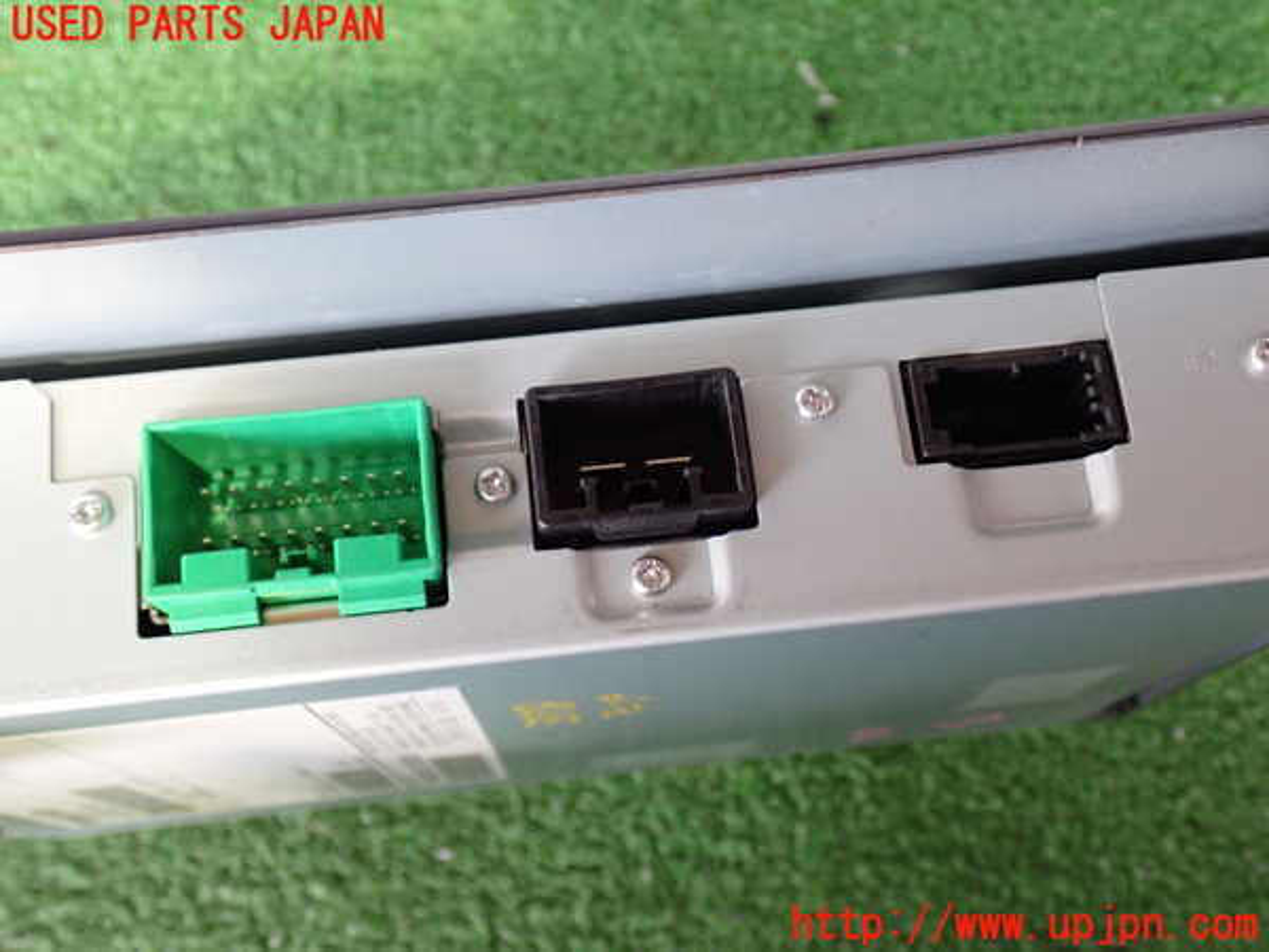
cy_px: 476
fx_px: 1503
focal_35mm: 41
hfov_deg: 45.8
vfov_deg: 35.1
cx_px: 634
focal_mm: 7.31
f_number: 2.8
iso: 800
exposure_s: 1/30
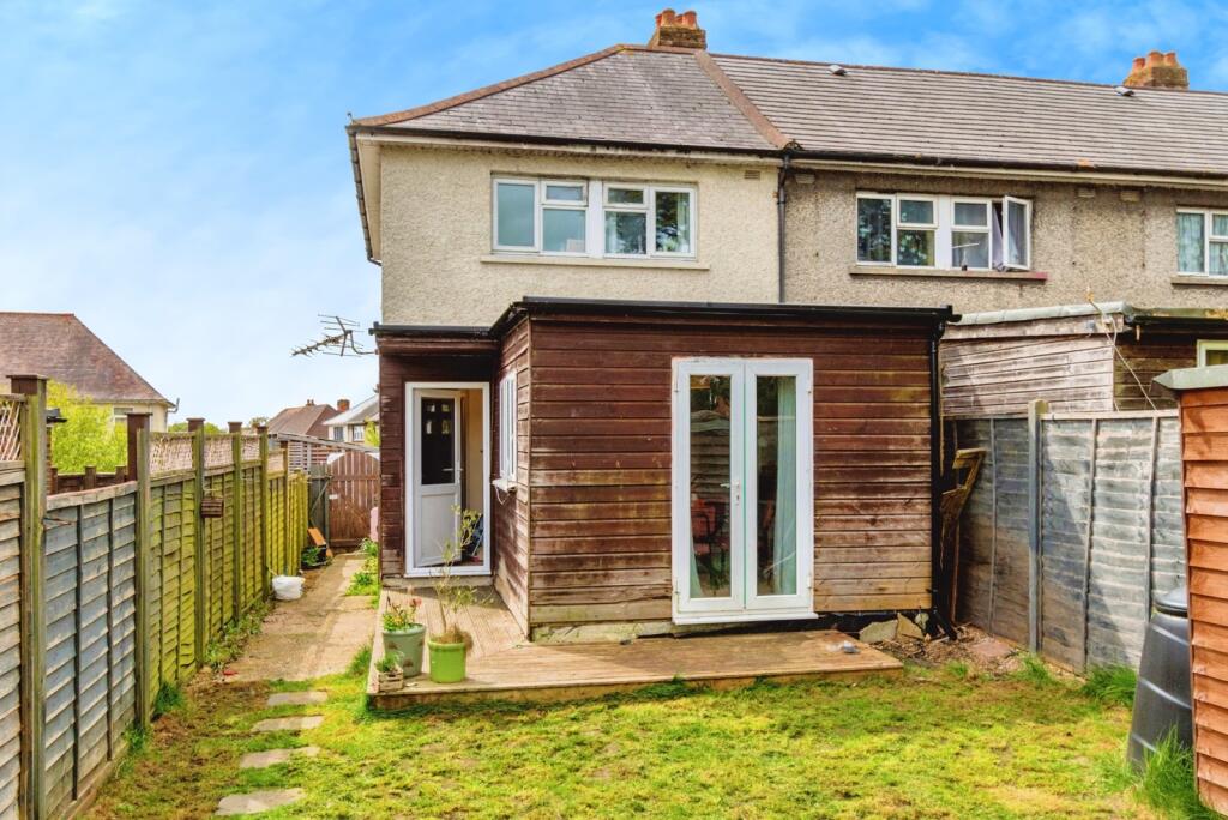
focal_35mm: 30
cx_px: 614
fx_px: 1024
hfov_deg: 61.9
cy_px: 410
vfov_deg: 43.7
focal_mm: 20
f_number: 5.6
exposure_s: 1/1600
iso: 250
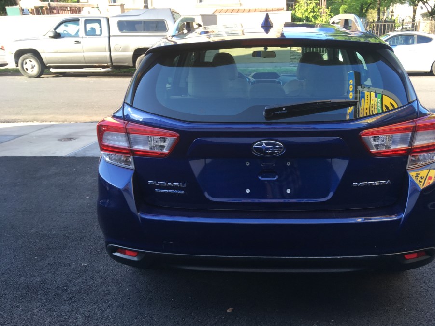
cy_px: 177
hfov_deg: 55.2
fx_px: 415
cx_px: 247
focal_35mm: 33
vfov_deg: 42.9
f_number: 2.2
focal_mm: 4.15
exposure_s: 1/120
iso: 32
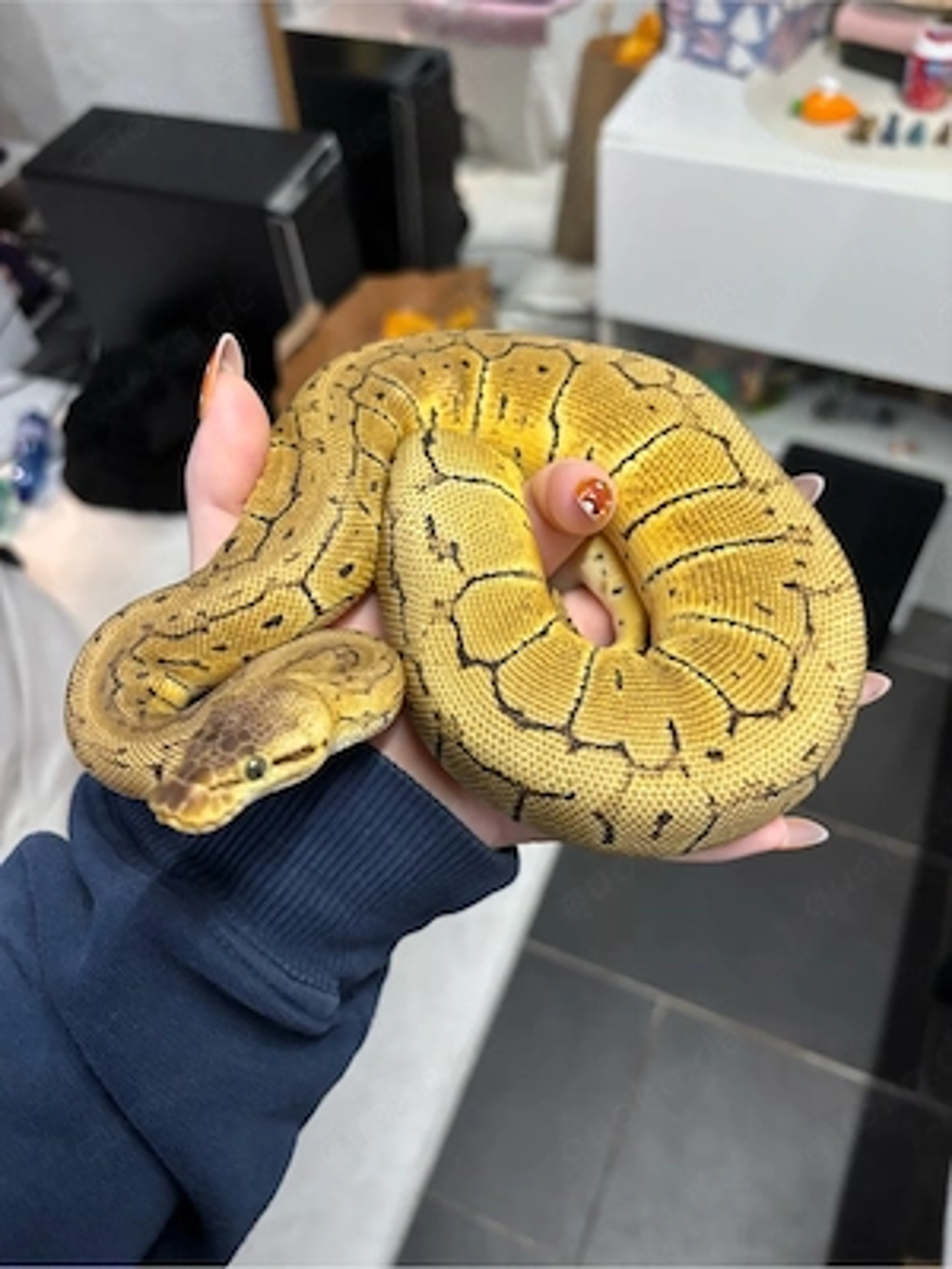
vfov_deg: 67.3
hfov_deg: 53.1
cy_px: 634
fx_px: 953
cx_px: 476
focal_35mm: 26
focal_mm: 5.96
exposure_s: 1/50
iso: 320
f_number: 1.6
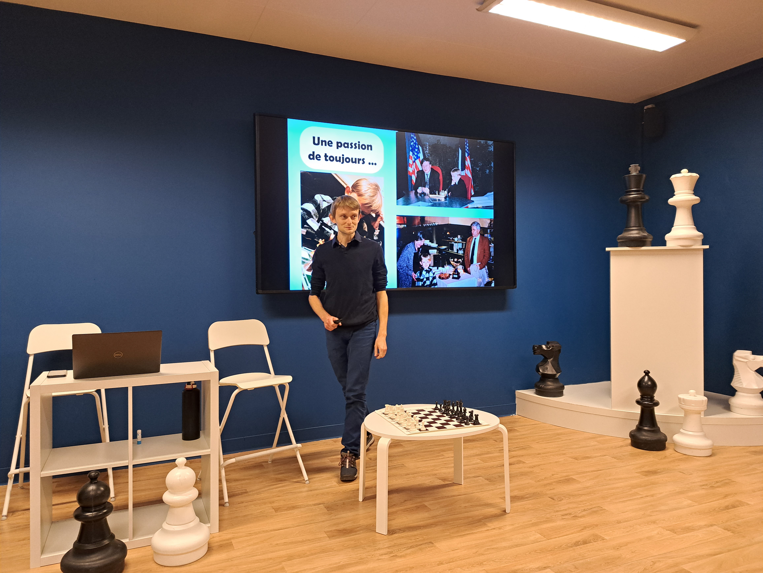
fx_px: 529
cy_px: 286
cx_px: 382
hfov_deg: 71.6
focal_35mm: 24
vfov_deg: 56.8
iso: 125
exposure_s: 1/50
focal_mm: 5.23
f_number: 1.8
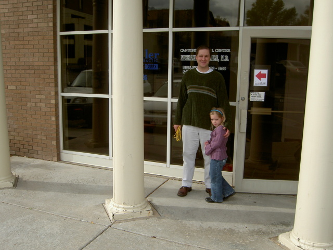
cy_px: 125
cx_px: 166
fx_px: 327
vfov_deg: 41.8
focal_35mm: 34
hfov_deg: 54.0
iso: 50
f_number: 4.7
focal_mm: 5.6
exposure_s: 1/200
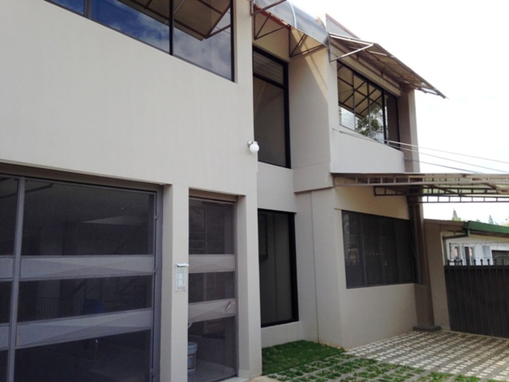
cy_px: 191
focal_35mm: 33
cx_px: 254
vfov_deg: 42.9
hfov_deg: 55.4
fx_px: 485
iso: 64
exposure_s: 1/669
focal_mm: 4.12
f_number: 2.4
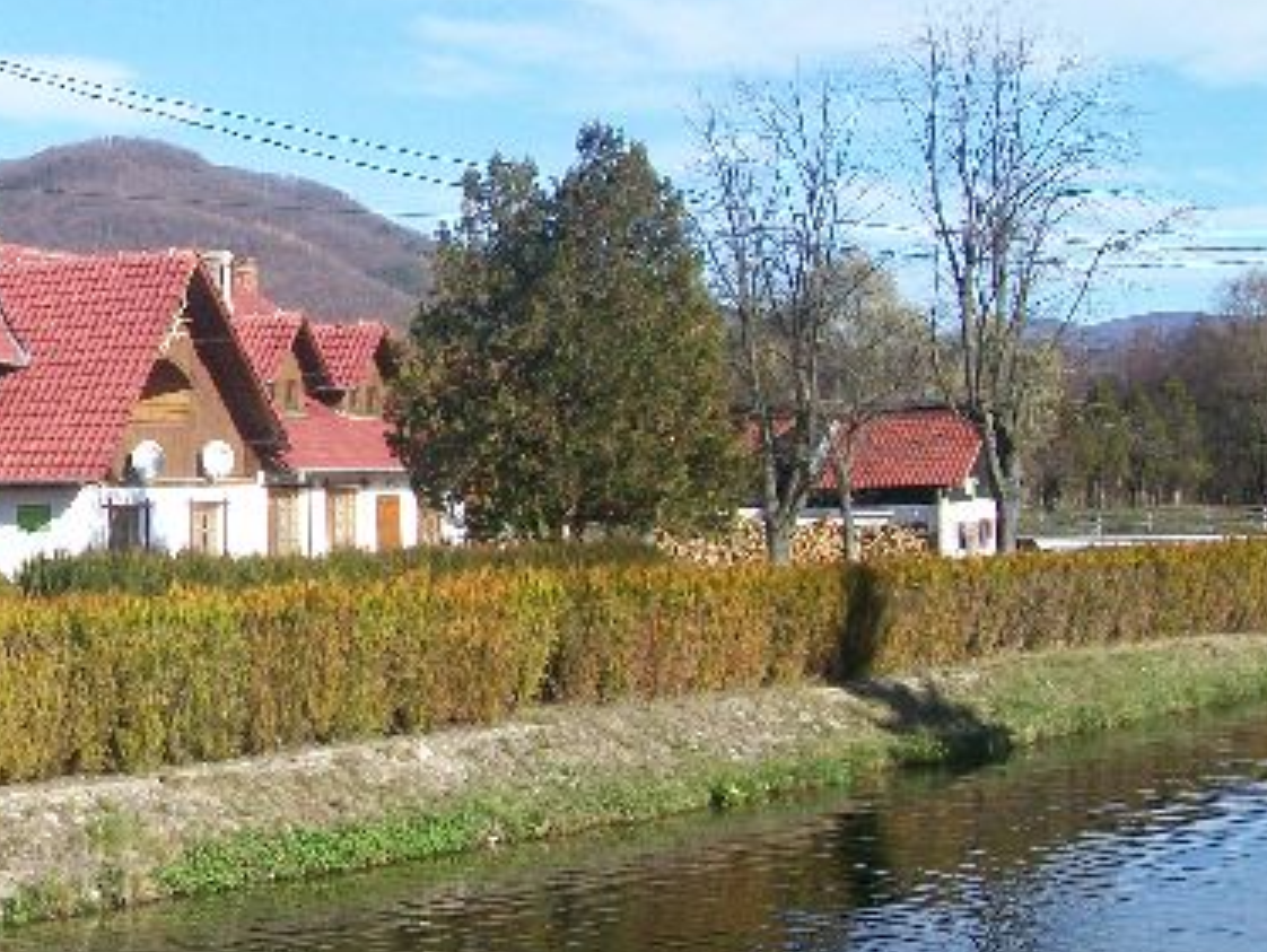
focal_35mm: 77
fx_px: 2820
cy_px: 420
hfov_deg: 24.0
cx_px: -51
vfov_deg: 19.2
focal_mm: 6
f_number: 4.8
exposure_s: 1/250
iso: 64
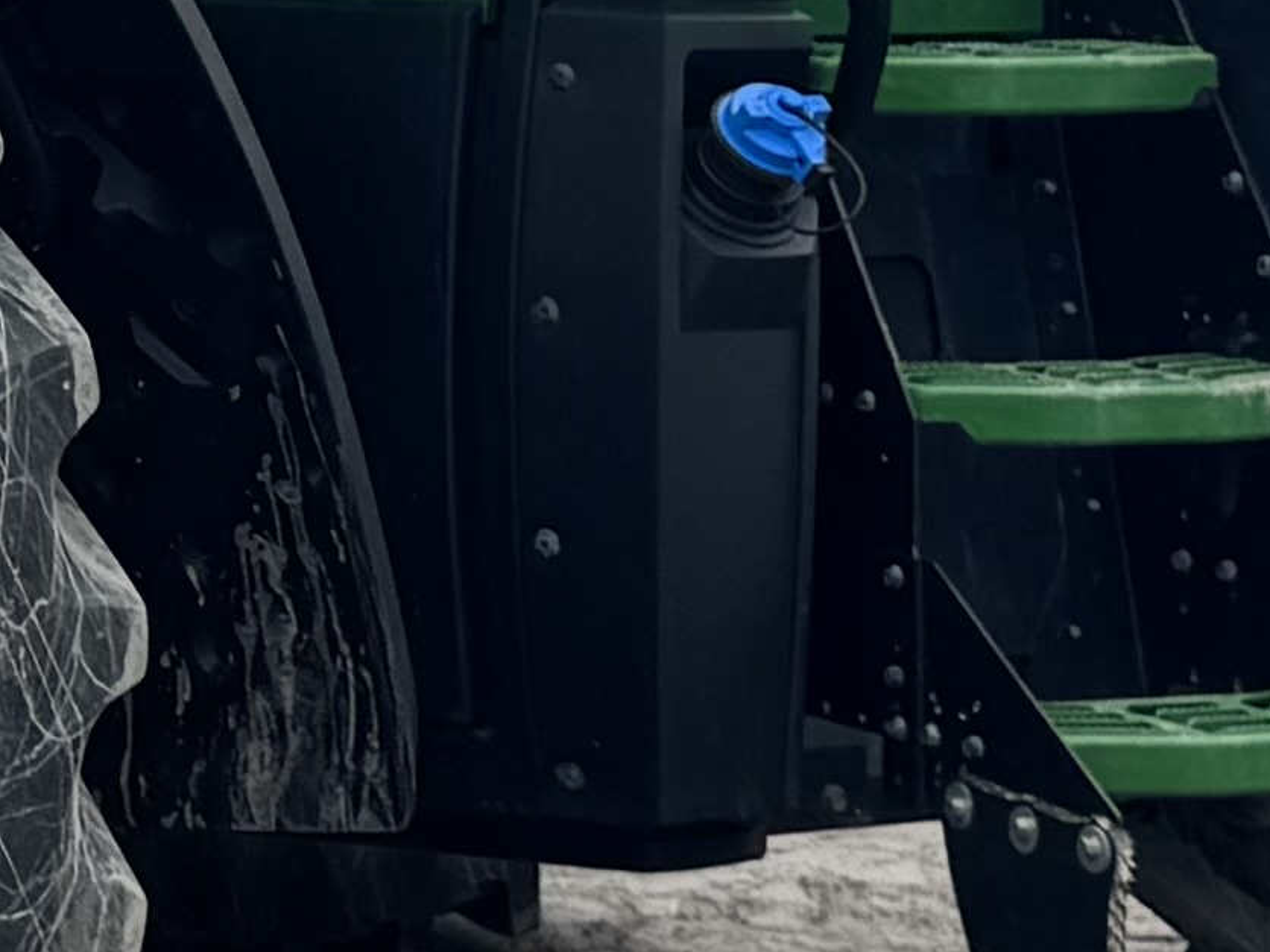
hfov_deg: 11.4
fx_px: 6017
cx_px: -802
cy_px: -202
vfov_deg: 8.9
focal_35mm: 164
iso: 80
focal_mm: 6.76
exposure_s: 1/5348
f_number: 1.78
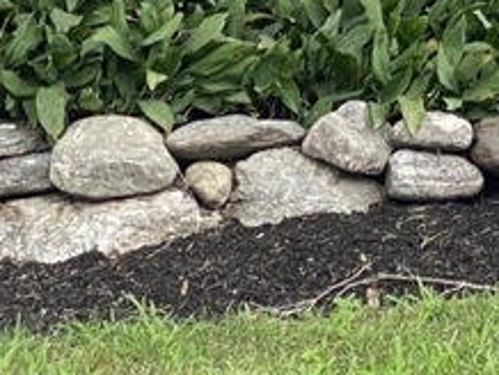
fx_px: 3521
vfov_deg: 5.9
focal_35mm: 244
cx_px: 1037
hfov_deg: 7.7
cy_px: -448
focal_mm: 6
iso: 20
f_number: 2
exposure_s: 1/228
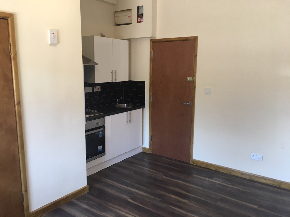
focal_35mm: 29
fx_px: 243
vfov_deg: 48.2
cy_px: 108
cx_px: 145
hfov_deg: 61.7
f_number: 2.2
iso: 64
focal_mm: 4.15
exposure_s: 1/33
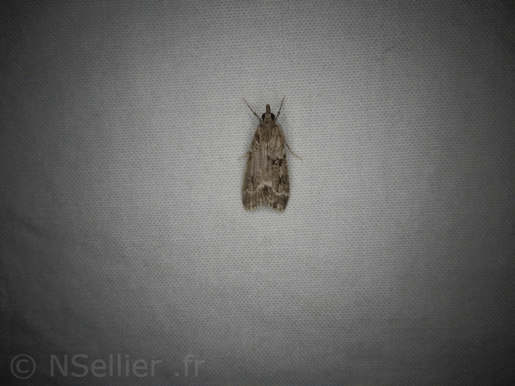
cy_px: 193
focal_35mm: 34
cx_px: 258
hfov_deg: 54.0
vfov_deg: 41.8
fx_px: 506
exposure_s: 1/1000
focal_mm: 6.1
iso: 125
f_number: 4.6
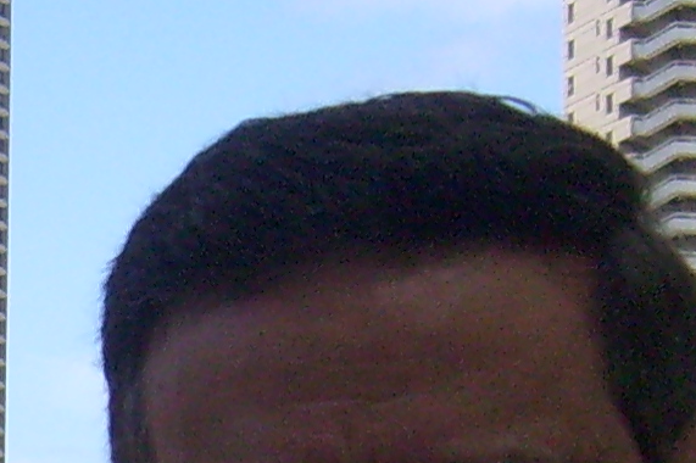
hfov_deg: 10.3
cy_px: 582
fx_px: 3787
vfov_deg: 6.9
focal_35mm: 196
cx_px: -235
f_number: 7.1
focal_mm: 5.8
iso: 80
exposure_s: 1/250
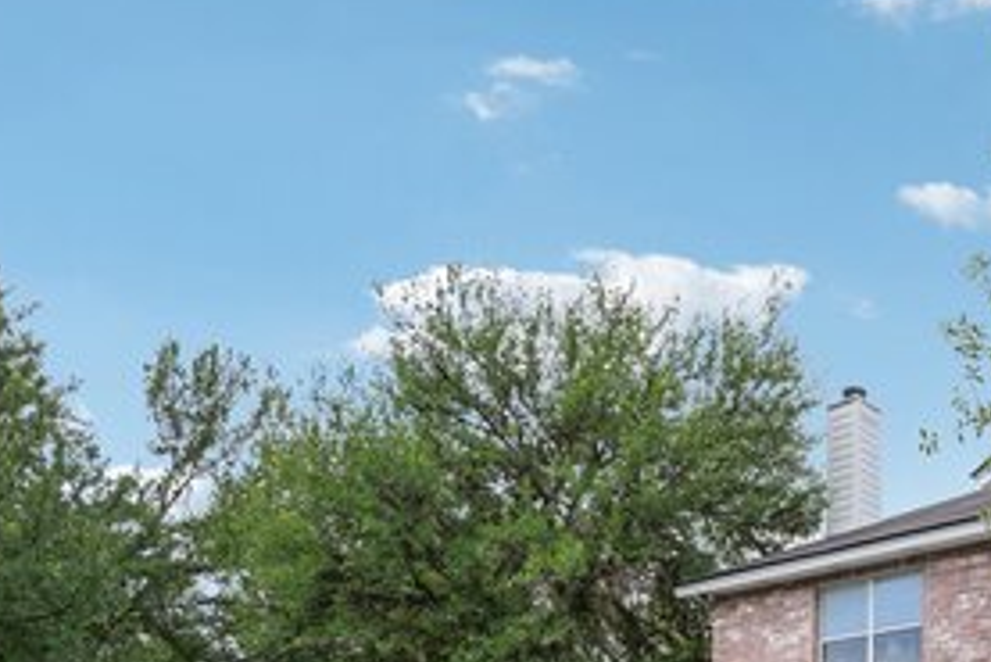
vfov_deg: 32.1
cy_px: 714
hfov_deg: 46.1
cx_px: 919
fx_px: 1019
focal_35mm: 37
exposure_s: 1/350
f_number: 8
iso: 200
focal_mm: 16
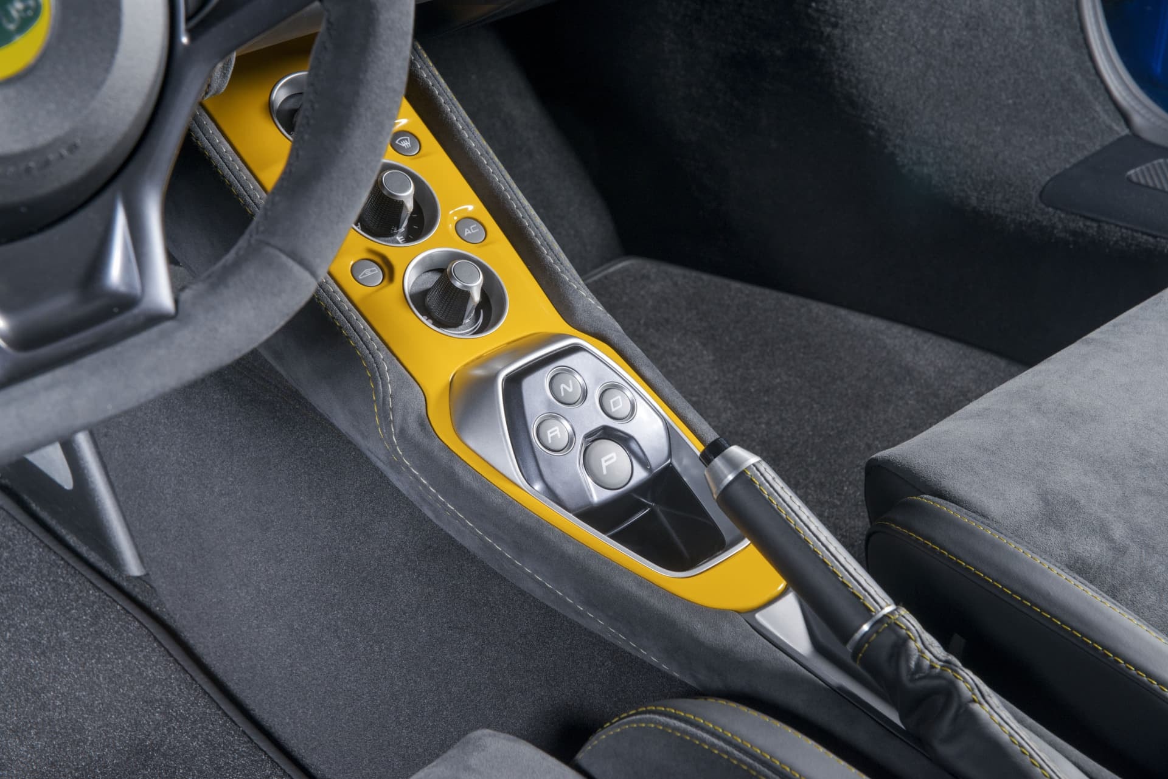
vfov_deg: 19.5
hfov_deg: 28.8
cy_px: 390
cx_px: 584
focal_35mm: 70
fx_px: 2271
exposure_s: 1/80
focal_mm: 70
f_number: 13
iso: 400
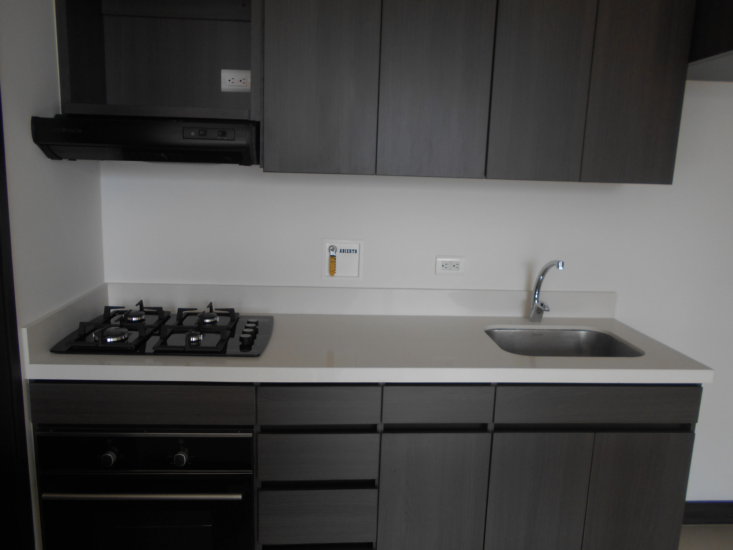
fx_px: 551
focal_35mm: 26
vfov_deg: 53.1
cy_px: 275
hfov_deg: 67.3
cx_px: 366
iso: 80
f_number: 3.2
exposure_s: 1/40
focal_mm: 4.6
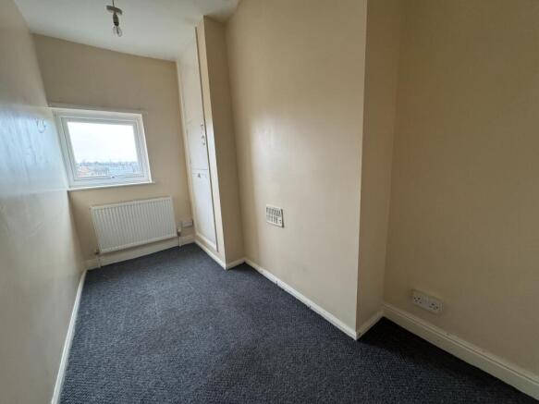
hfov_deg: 102.1
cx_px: 270
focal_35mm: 14
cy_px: 202
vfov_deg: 85.7
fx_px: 218
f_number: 2.2
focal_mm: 2.22
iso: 320
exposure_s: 1/63
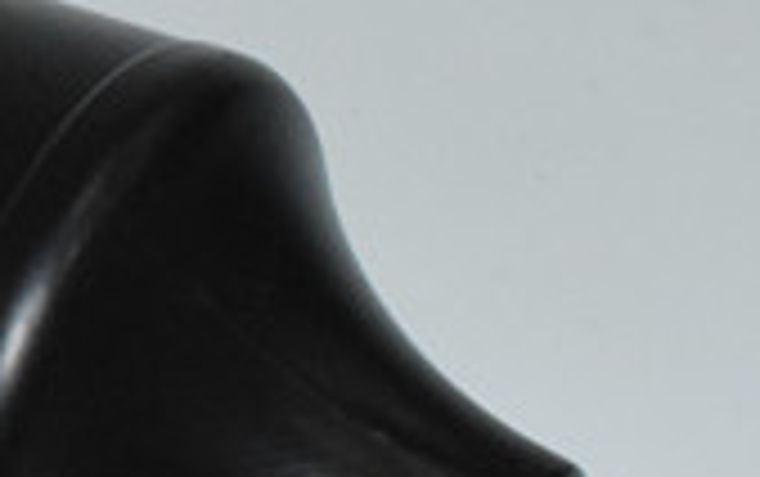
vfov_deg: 7.8
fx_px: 3509
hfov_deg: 11.9
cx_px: -342
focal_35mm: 169
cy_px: 261
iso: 4000
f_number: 14
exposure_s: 1/125
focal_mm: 25
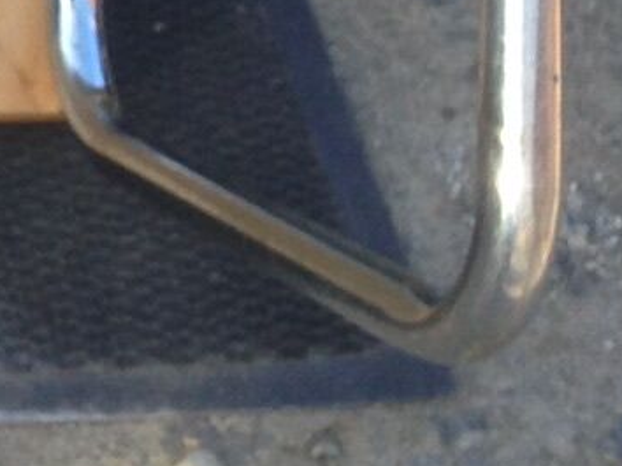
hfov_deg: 9.0
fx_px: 3430
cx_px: -1049
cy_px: -357
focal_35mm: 191
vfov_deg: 7.5
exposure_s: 1/167
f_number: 2.4
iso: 50
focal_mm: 4.12
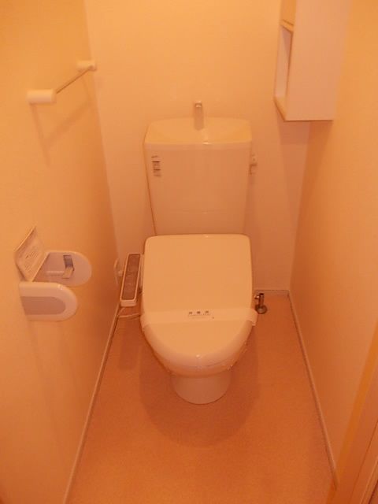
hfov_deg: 49.7
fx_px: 408
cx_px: 189
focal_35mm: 28
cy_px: 252
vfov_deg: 63.4
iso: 200
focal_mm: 4
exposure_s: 1/25
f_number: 2.7
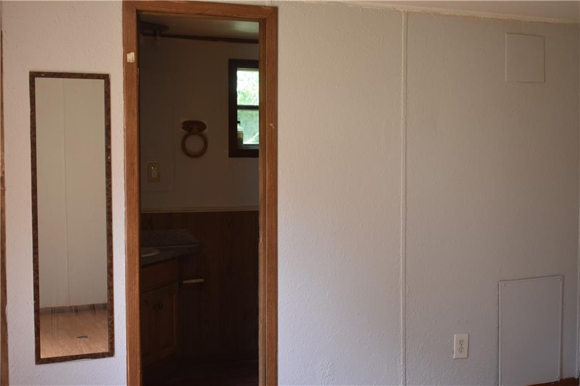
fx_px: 773
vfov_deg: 28.1
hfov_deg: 41.1
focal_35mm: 48
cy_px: 193
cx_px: 290
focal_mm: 32
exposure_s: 1/60
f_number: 4.5
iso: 500
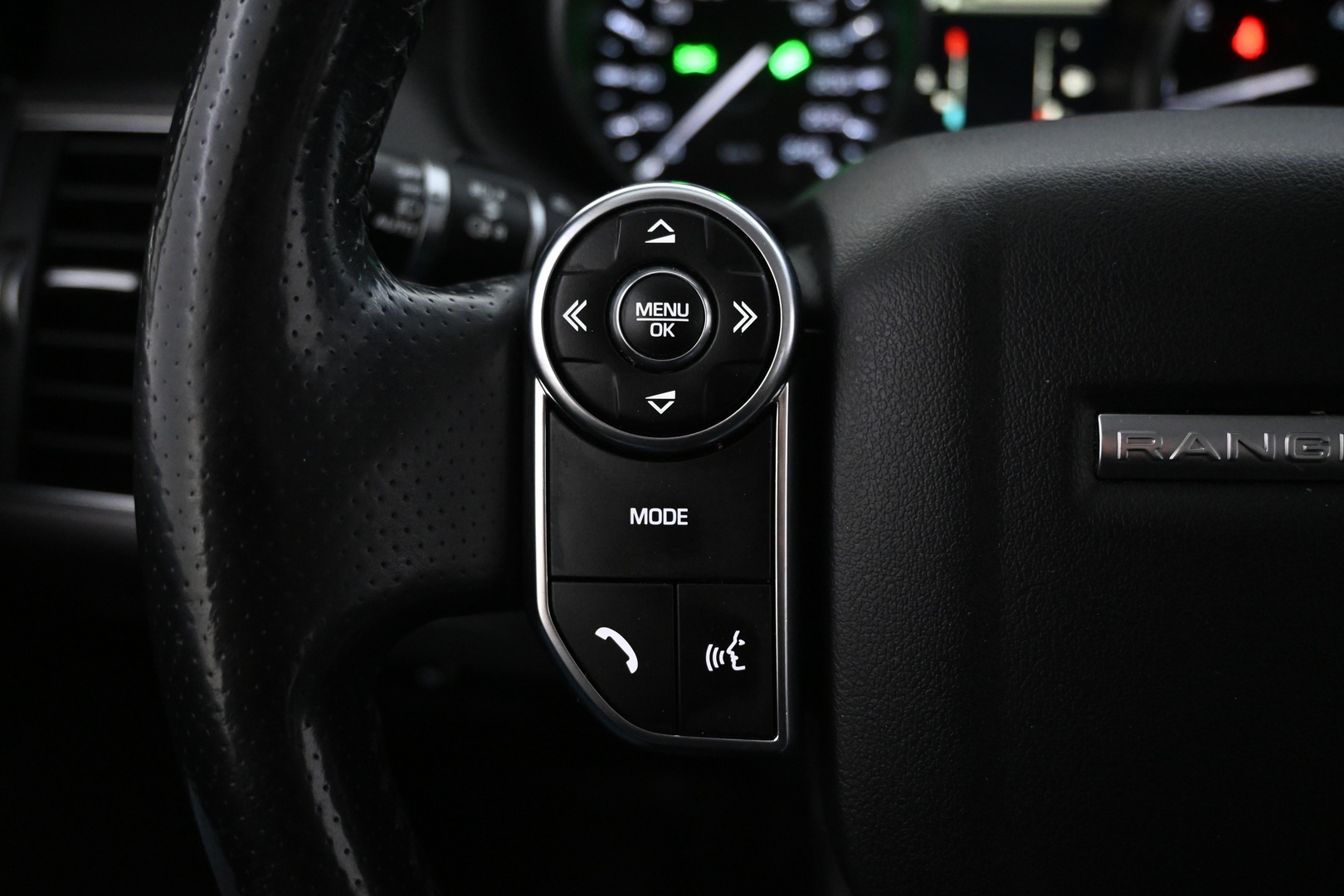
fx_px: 1232
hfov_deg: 57.2
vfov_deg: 40.0
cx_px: 672
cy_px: 448
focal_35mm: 33
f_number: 4
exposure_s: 1/40
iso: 4500
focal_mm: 22
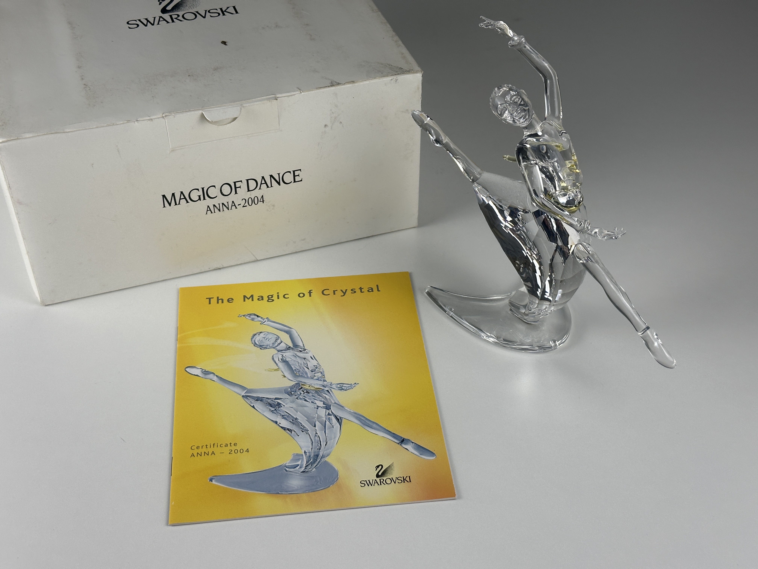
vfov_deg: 30.3
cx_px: 379
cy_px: 284
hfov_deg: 39.7
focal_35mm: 48
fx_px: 1051
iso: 64
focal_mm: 6.86
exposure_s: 1/421
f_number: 1.78
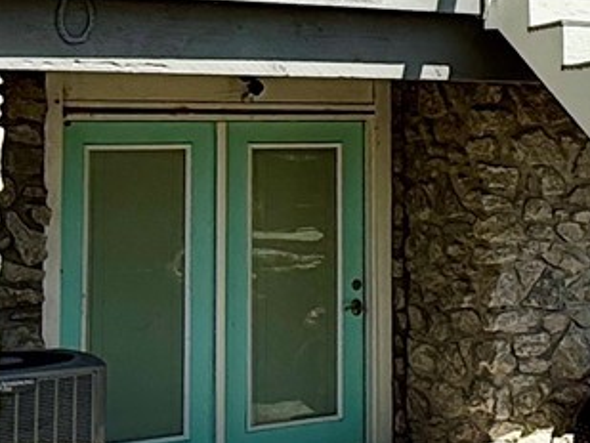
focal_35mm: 87
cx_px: 657
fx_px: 1483
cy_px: 25
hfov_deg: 21.3
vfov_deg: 16.7
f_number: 2.2
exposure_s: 1/1795
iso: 50
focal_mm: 2.22
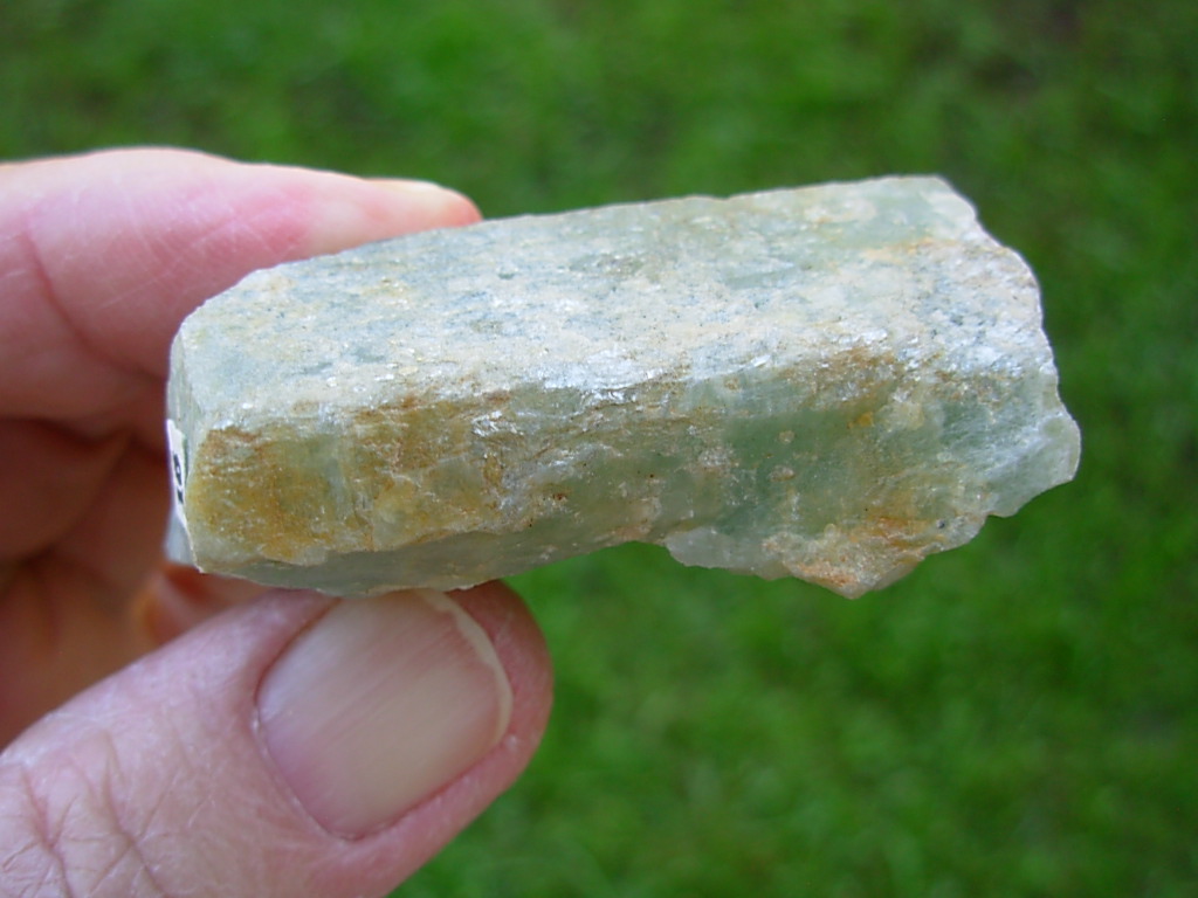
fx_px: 1315
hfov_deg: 49.0
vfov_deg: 37.7
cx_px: 599
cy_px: 449
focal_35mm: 38
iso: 50
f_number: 2.9
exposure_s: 1/93.2
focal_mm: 6.3
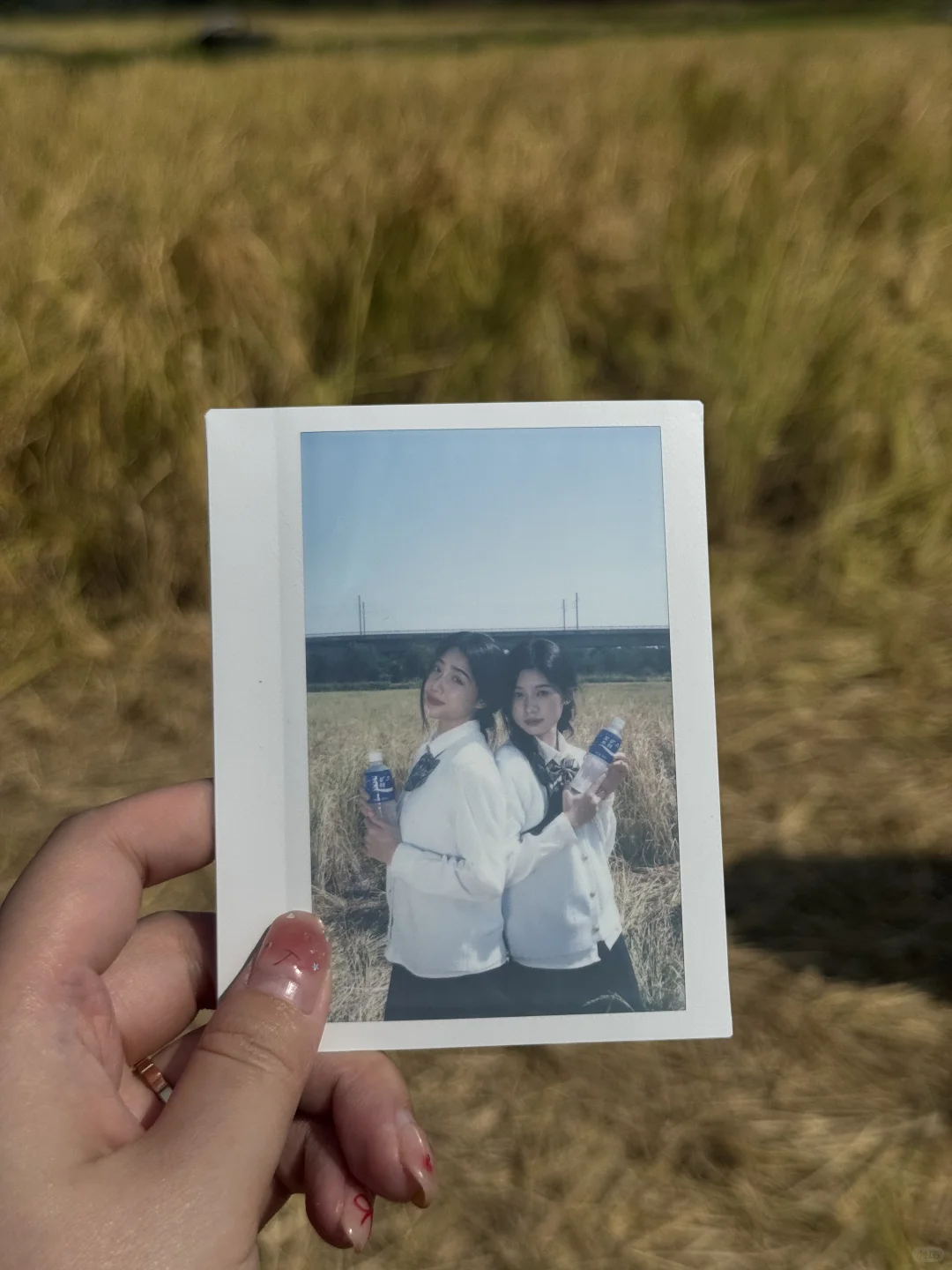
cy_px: 635
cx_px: 476
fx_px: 1760
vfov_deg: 39.7
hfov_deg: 30.3
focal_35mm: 48
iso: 64
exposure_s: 1/15385
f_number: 1.78
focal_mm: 6.76
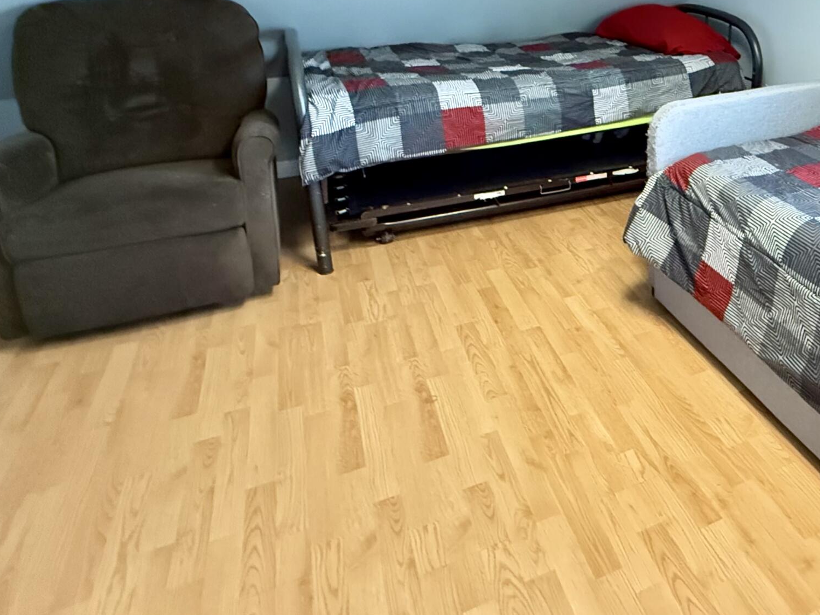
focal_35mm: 28
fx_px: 663
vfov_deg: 47.2
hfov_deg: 58.9
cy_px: 126
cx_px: 647
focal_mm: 2.22
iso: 1600
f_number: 2.2
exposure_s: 1/40
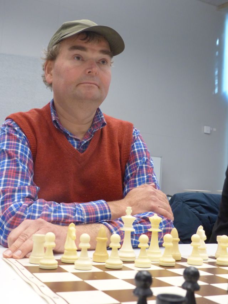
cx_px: 114
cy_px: 152
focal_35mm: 44
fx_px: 386
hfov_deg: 32.9
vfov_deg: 42.9
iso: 320
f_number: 2.8
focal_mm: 7.8
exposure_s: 1/60
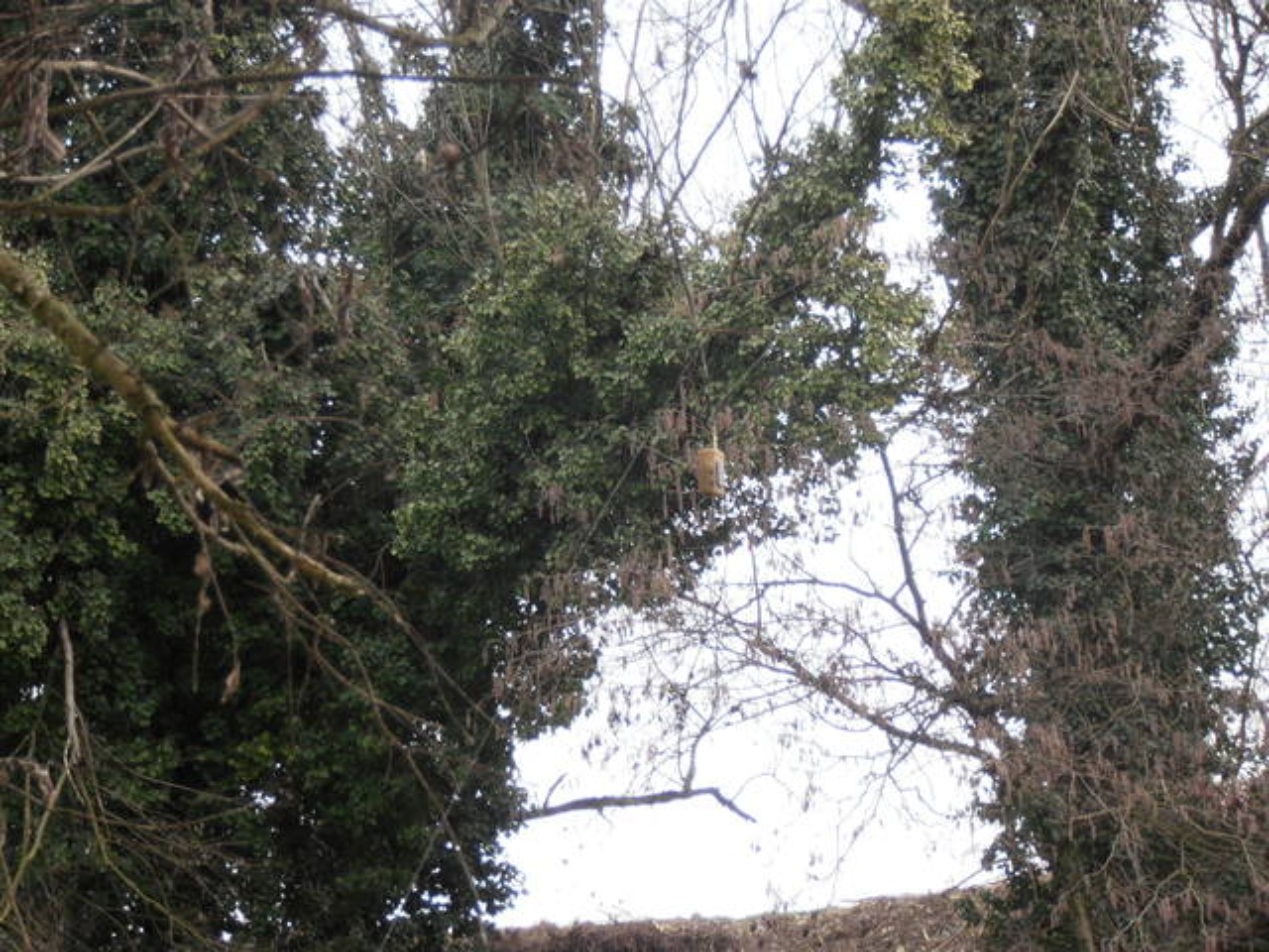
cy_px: 476
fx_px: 5059
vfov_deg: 10.7
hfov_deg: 14.3
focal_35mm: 138
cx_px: 634
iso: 125
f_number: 5.8
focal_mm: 24.39
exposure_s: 1/80
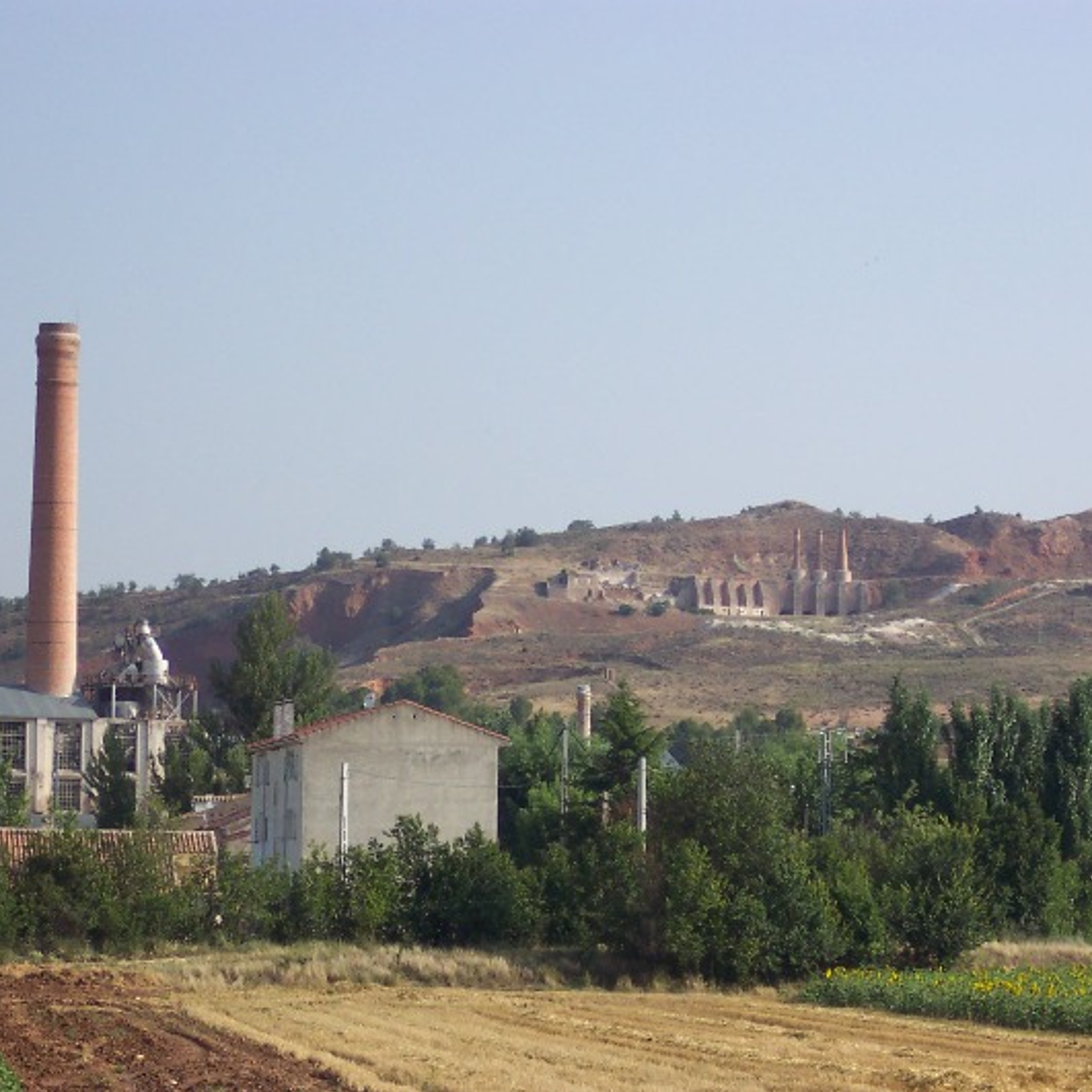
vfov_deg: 12.0
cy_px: 546
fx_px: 5211
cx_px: 707
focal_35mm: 146
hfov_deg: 12.0
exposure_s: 1/700
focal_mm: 24
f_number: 4.8
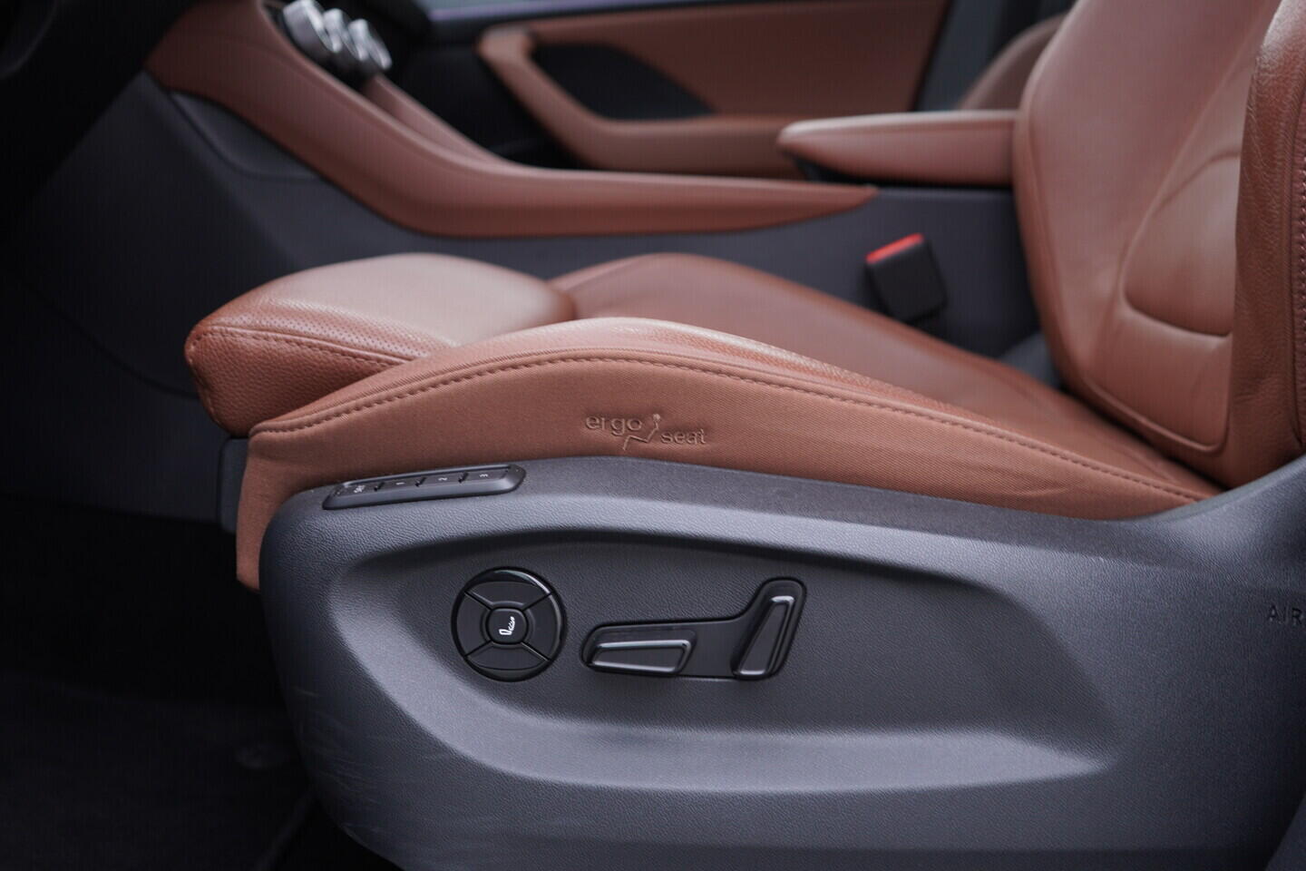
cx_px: 653
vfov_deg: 36.9
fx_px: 1306
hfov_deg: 53.1
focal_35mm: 36
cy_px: 436
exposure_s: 1/40
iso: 160
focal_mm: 24
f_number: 2.8
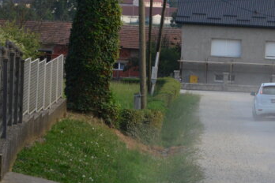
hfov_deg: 8.4
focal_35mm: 241
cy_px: 176
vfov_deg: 5.7
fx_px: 1841
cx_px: 338
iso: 2000
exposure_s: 1/500
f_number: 11
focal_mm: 82
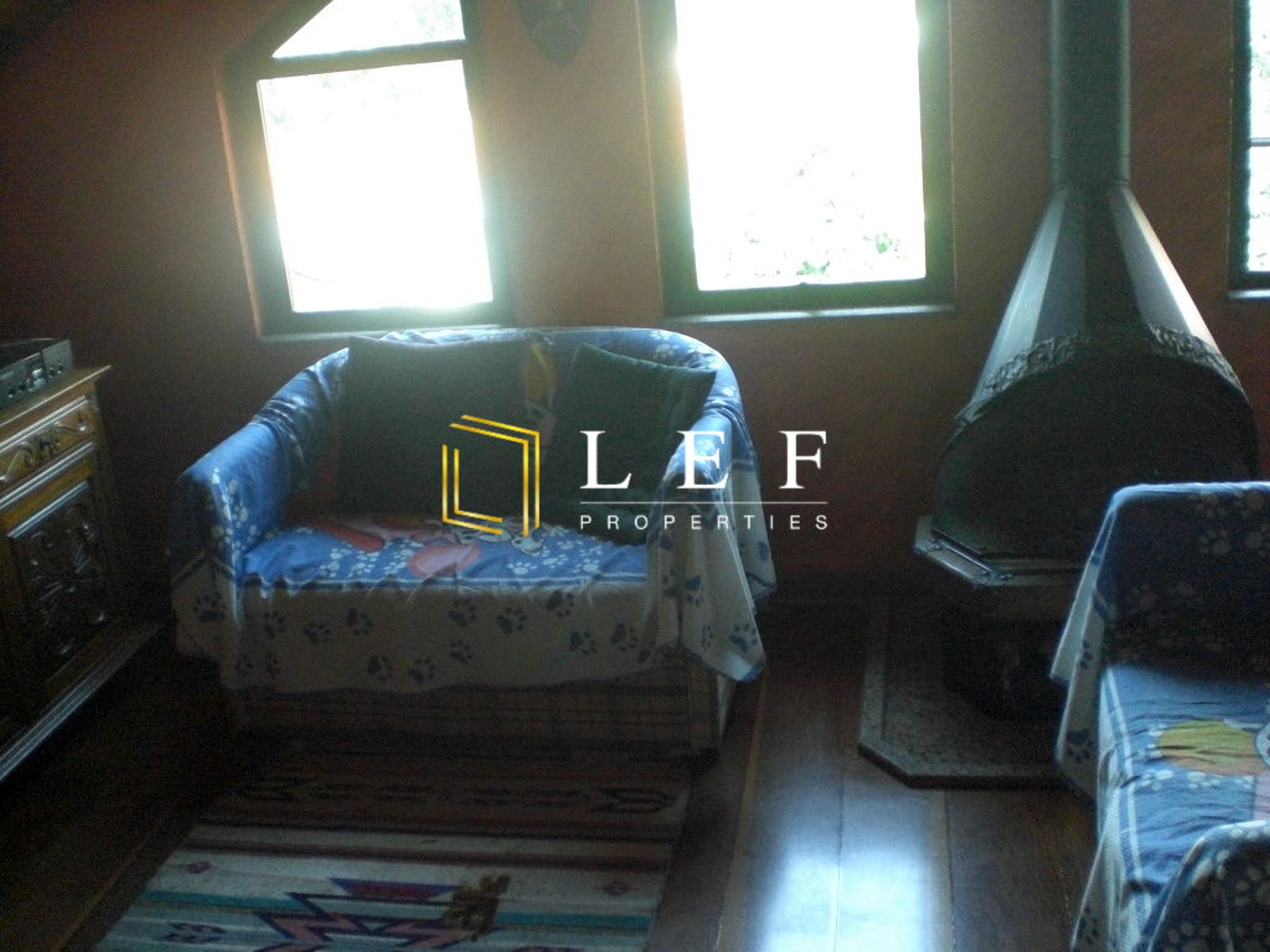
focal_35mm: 38
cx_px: 635
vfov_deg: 37.7
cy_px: 476
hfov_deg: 49.0
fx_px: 1394
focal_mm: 6.3
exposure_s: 1/80
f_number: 3.1
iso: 400
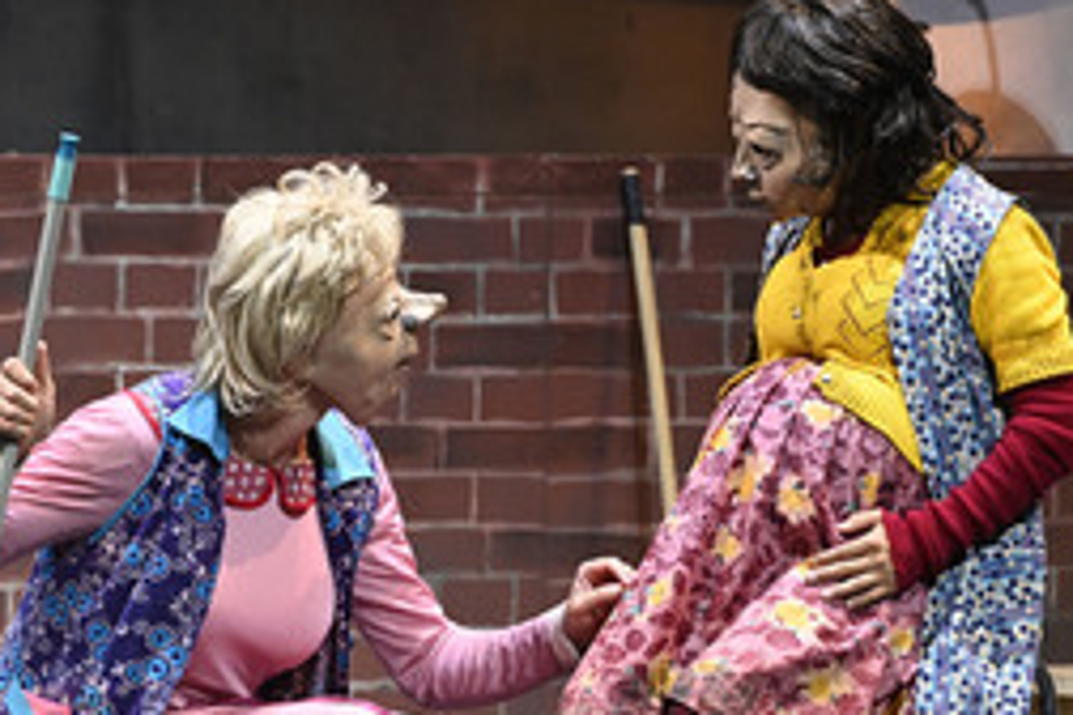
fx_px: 12815
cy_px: 447
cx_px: 496
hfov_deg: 4.8
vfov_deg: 3.2
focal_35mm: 430
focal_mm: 240
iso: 6400
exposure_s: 1/200
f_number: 5.6
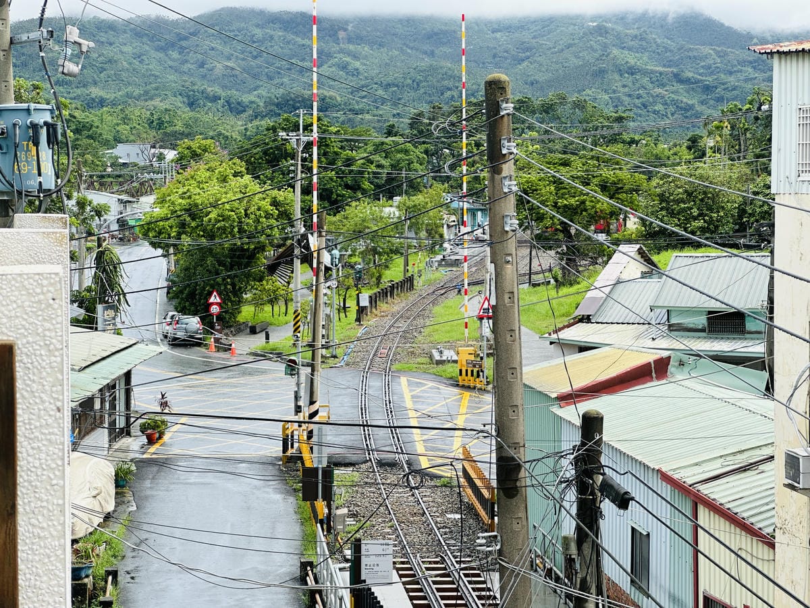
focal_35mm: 77
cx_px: 405
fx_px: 1802
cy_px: 304
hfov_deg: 25.3
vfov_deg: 19.1
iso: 32
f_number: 2.8
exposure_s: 1/355
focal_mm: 9
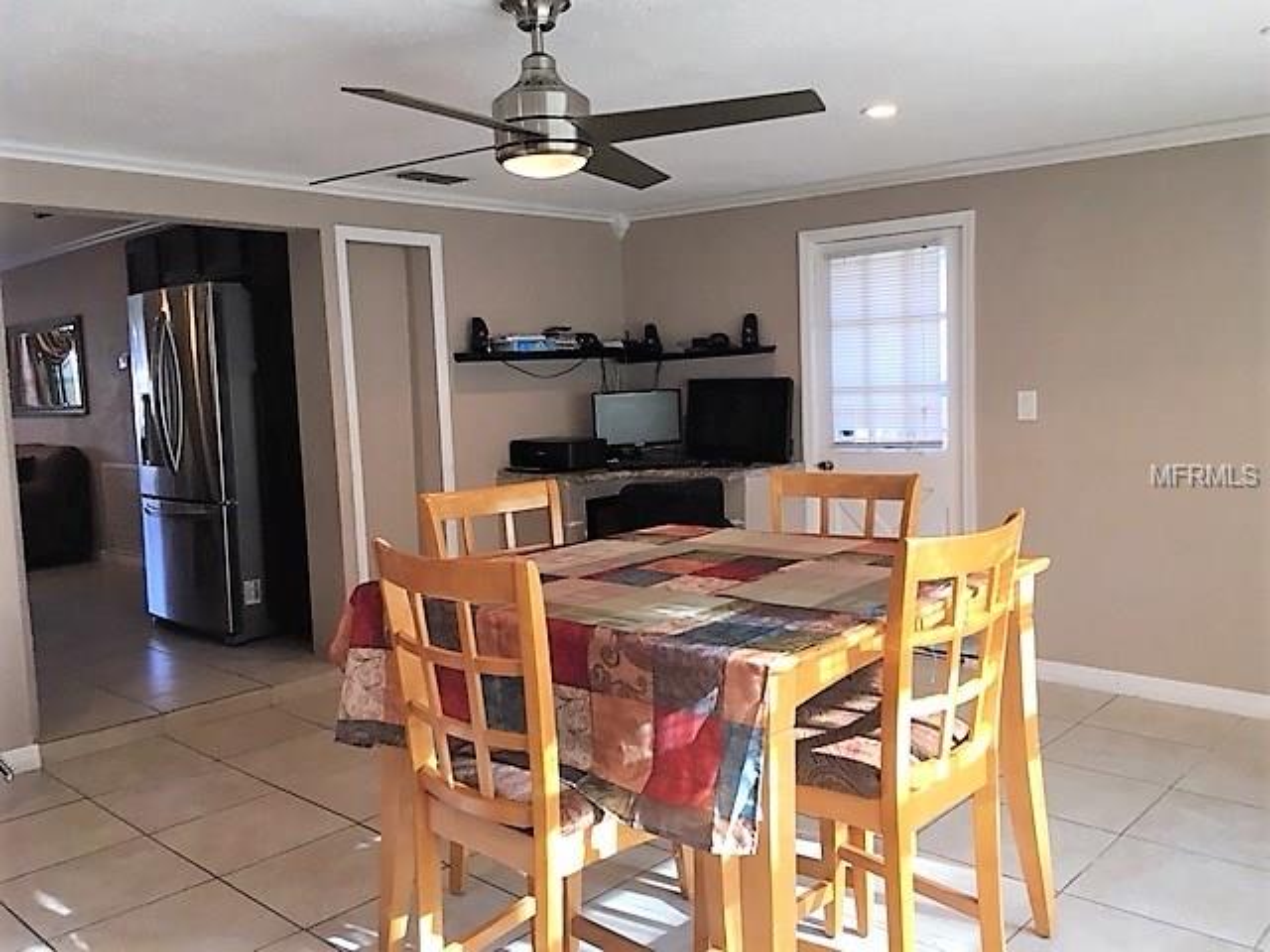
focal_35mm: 29
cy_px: 476
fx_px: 1064
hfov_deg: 61.7
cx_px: 635
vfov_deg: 48.2
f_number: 2.2
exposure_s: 1/30
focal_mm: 4.15
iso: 50
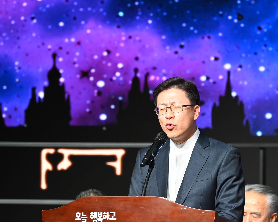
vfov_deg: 5.2
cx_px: 175
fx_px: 2444
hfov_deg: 6.5
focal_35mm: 297
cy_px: 119
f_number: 6.3
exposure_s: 1/100
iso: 2500
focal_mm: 200
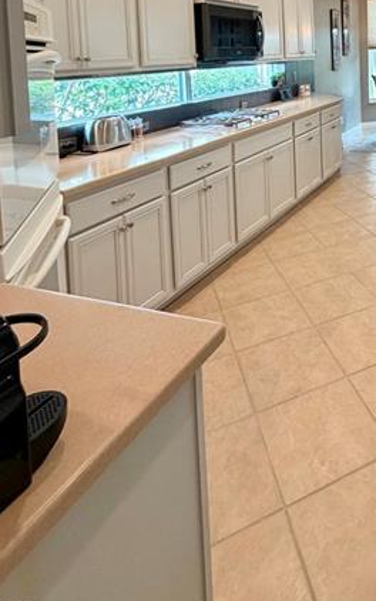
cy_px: 73
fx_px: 442
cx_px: 365
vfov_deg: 59.4
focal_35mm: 27
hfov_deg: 41.0
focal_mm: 2.22
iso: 250
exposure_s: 1/120
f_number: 2.2
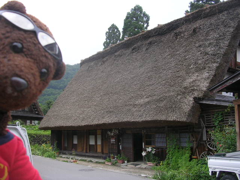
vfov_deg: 37.7
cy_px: 90
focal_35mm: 38
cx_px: 120
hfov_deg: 49.0
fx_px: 263
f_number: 2.8
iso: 50
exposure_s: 1/437
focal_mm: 5.8
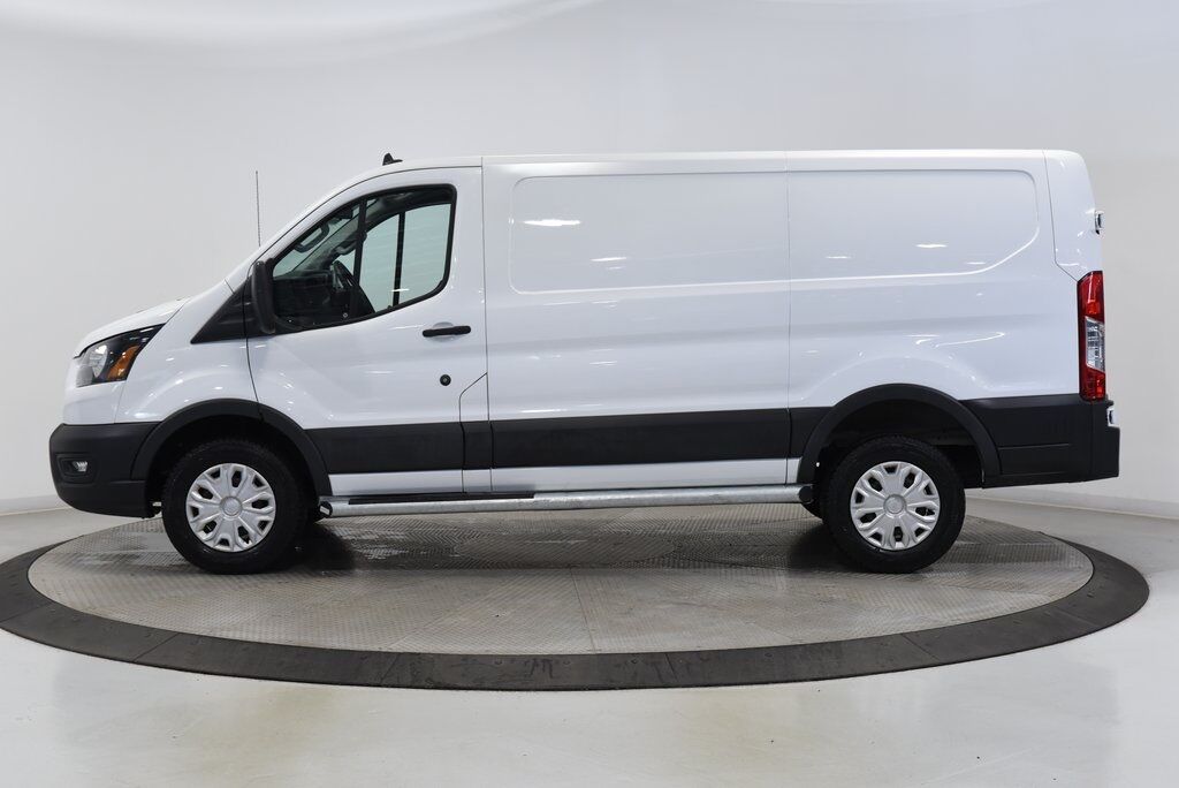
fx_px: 1835
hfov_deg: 35.6
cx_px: 590
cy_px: 394
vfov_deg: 24.2
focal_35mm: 56
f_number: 5
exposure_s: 1/100
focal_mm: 56
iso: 1600
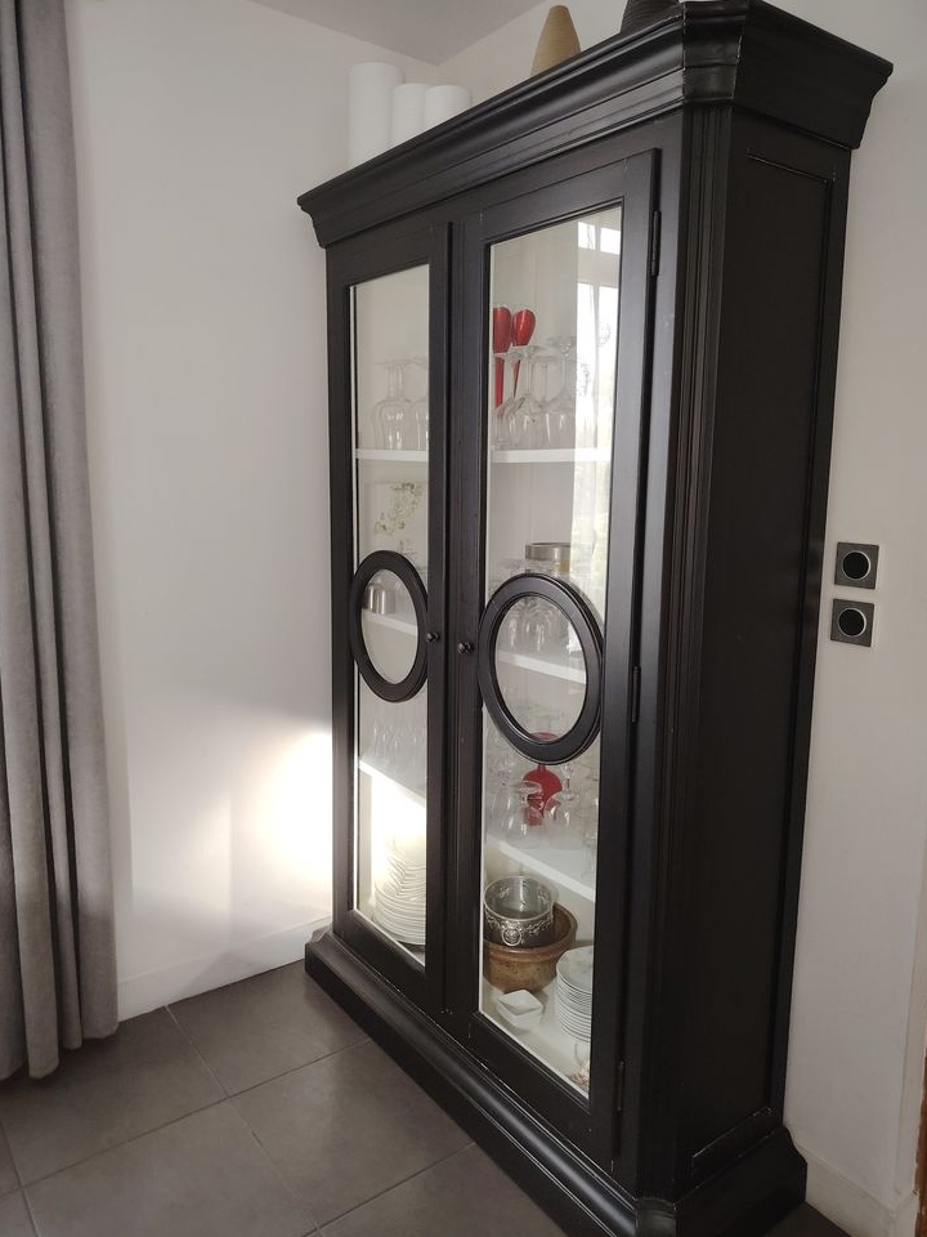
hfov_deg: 54.9
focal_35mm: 25
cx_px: 456
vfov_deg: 69.4
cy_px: 597
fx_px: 893
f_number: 1.75
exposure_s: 1/100
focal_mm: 5.25
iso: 4763
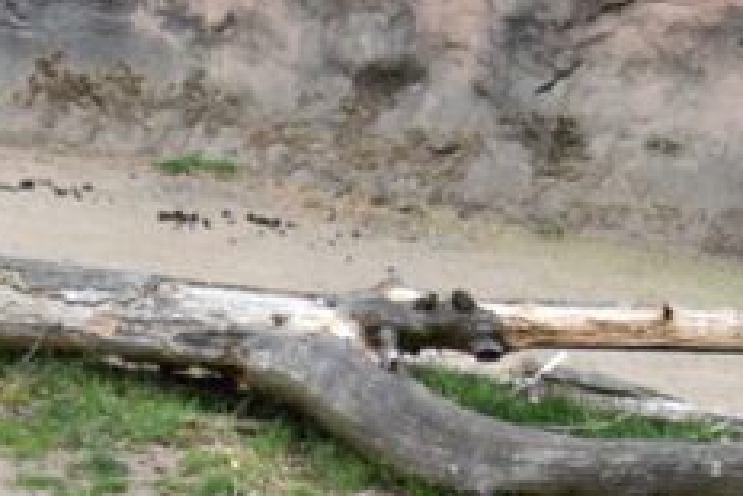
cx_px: -890
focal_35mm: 287
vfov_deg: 4.7
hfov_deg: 6.9
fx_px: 5927
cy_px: 1242
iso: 100
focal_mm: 52
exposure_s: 1/125
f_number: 5.6
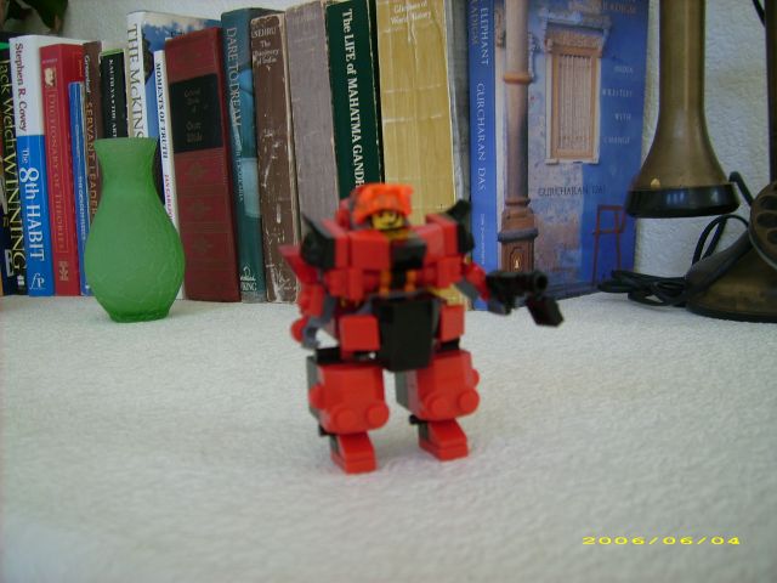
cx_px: 388
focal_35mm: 35
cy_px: 292
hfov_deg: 52.6
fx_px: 786
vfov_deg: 40.7
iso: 50
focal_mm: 5.95
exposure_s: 1/36
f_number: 2.8
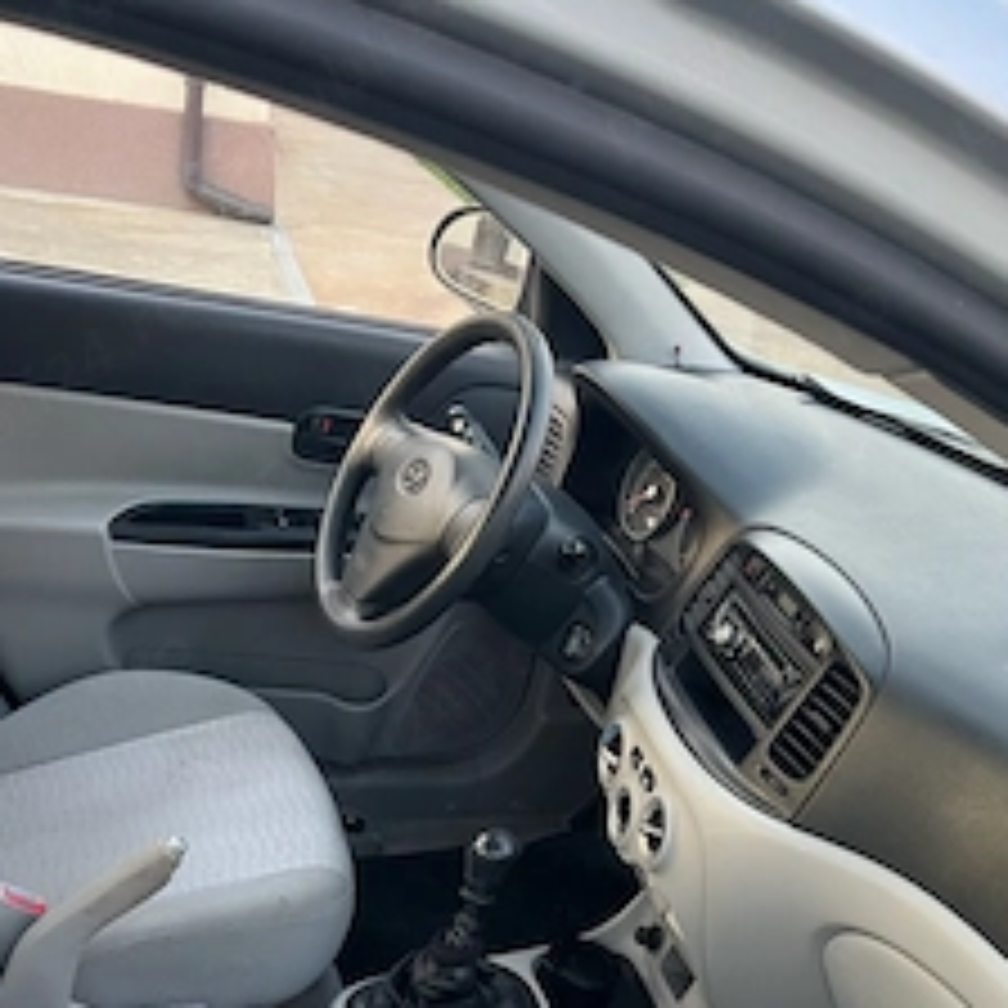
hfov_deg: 40.9
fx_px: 1351
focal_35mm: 41
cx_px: 486
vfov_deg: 39.4
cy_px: 796
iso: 160
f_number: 1.6
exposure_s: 1/60
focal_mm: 5.1
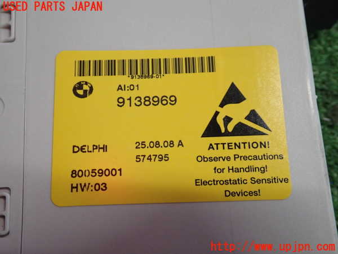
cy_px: 127
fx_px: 430
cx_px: 169
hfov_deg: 42.9
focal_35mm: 44
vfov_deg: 32.9
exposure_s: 1/40
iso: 640
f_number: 2.9
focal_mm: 7.84
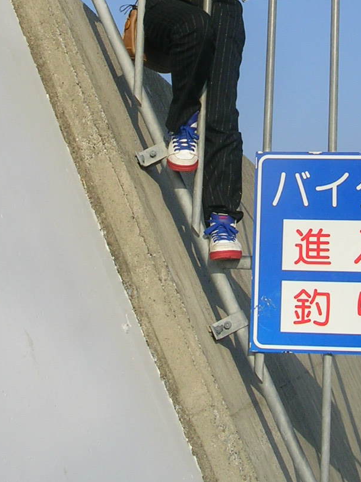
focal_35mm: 75
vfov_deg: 25.3
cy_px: 56
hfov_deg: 19.5
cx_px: 273
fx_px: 1043
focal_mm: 5.8
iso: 50
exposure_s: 1/321
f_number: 5.6
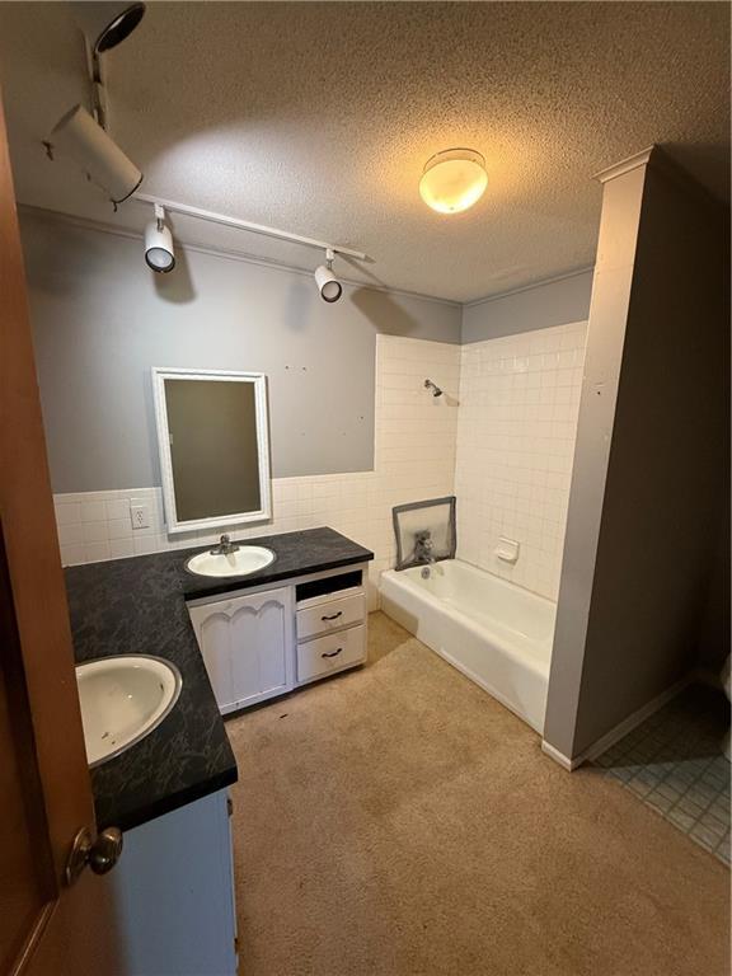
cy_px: 488
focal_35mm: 14
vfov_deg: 102.1
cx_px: 366
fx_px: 395
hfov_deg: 85.7
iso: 320
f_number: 2.2
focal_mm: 2.22
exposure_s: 1/60
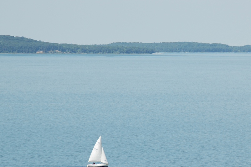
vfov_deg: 3.1
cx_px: 157
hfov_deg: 4.6
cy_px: 104
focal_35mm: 449
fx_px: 3127
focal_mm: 200
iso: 200
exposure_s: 1/800
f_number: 7.1
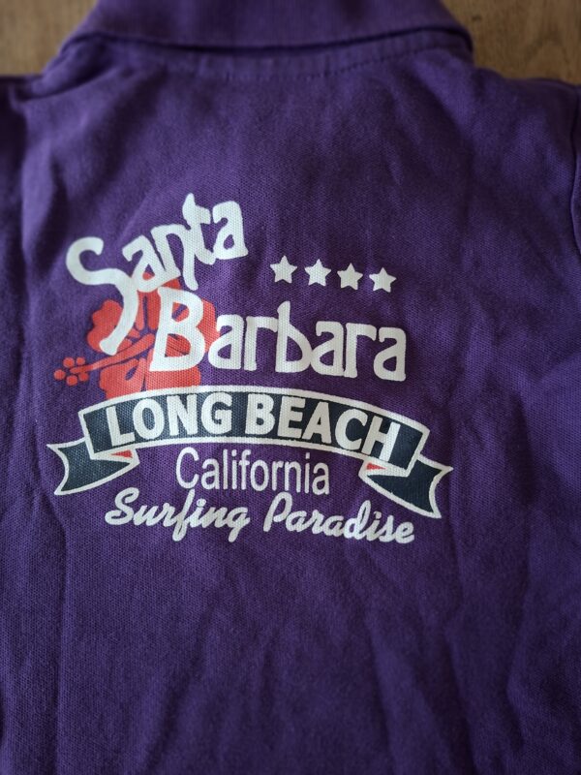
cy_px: 388
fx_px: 515
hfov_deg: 58.9
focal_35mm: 23
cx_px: 290
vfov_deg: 73.9
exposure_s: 1/33
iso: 250
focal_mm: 5.54
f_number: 1.8
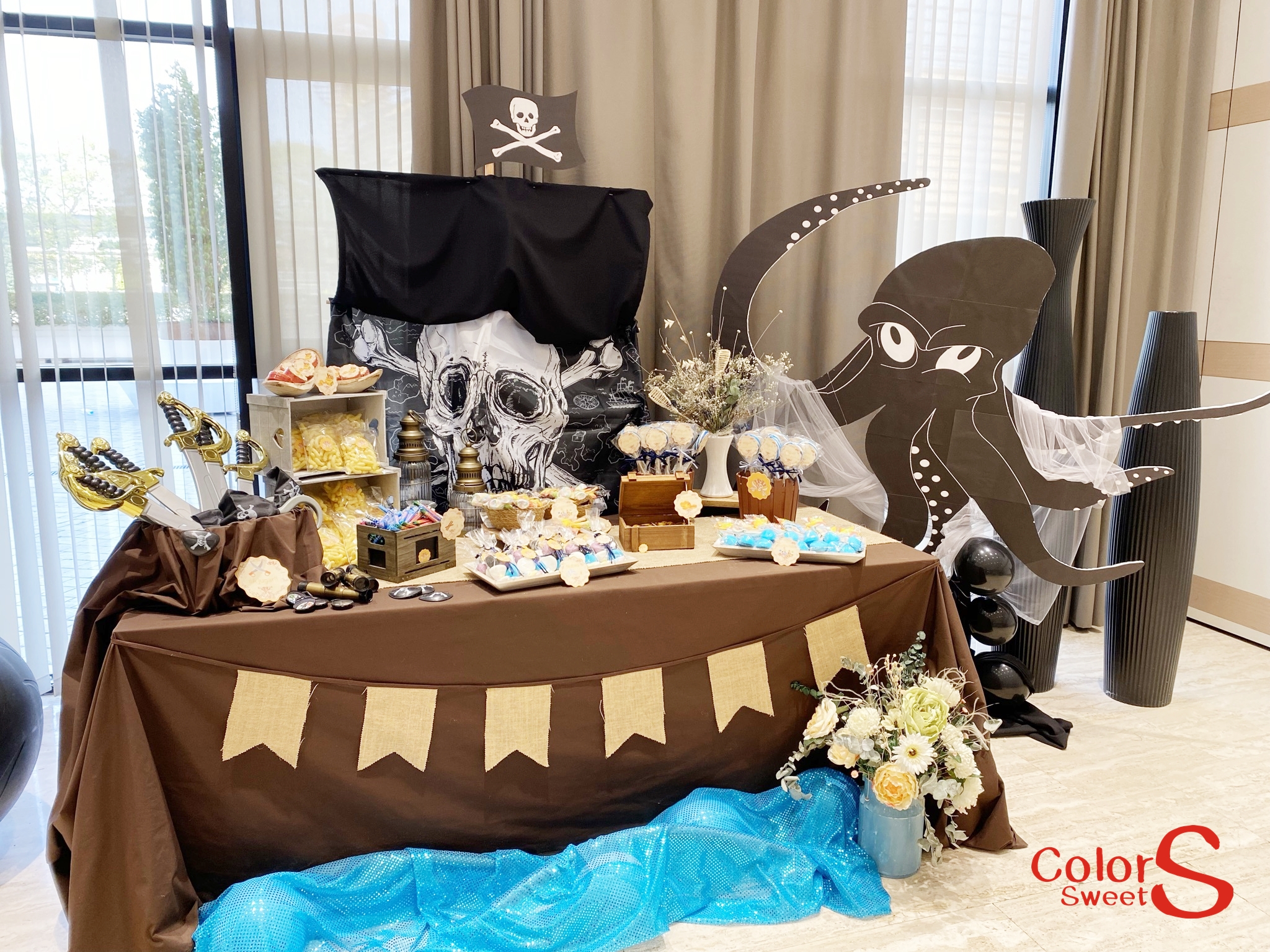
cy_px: 476
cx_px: 635
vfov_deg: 53.1
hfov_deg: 67.3
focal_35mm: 26
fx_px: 954
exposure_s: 1/50
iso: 80
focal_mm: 4.25
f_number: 1.8
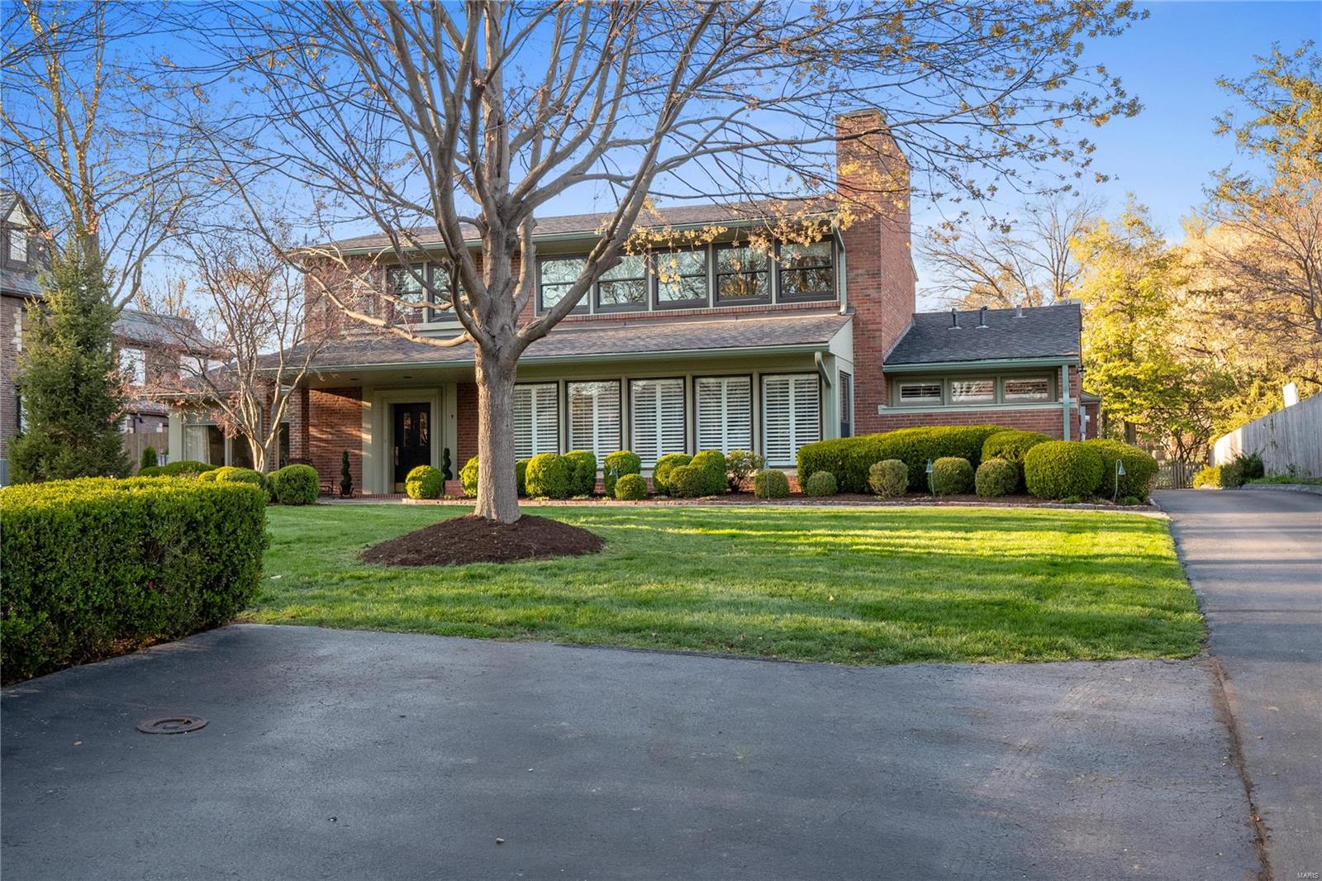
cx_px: 661
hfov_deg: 53.1
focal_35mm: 36
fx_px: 1322
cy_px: 440
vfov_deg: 36.9
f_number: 8
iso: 400
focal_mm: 18
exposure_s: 1/80
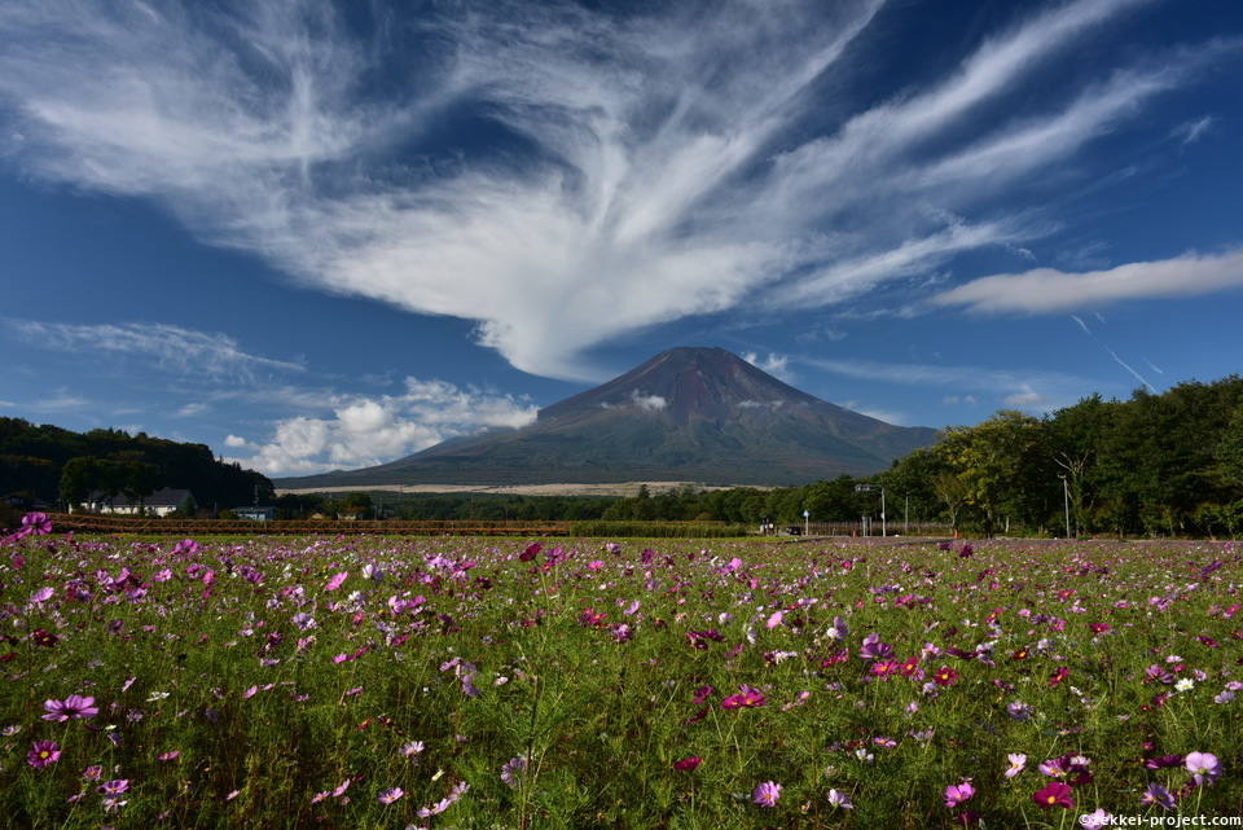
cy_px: 415
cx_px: 622
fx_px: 967
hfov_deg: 65.4
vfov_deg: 46.4
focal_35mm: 28
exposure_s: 1/8
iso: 64
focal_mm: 28
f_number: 22
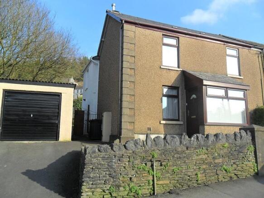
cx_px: 132
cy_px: 99
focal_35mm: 27
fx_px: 206
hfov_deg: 65.3
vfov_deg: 51.3
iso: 100
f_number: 3.5
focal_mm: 4.9
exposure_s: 1/500
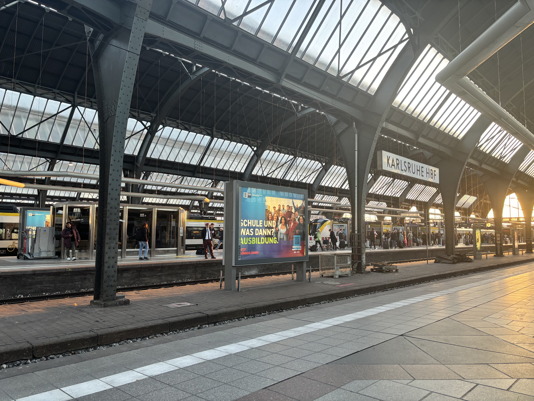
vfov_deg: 53.1
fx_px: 401
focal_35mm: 26
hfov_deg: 67.3
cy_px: 200
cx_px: 267
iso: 125
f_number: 1.6
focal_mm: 5.96
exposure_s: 1/75
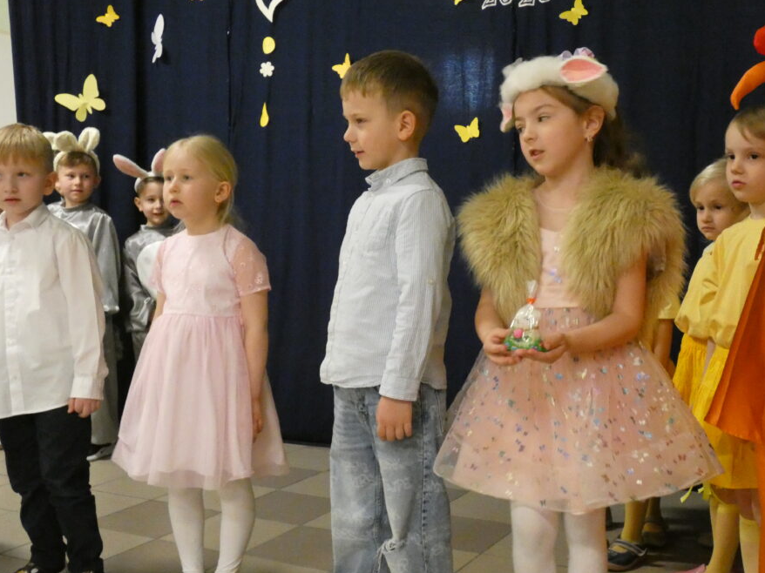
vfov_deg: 34.3
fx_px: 928
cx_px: 415
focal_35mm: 42
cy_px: 269
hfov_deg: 44.8
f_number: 3.5
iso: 1600
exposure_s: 1/40
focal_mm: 6.5
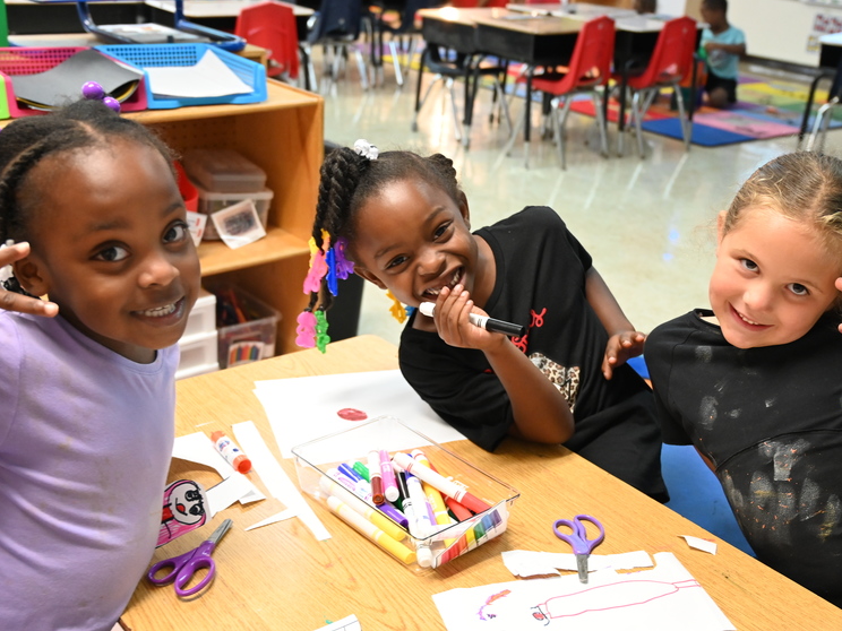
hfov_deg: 45.8
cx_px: 435
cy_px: 383
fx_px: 997
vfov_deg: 35.0
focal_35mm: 41
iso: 3200
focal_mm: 31
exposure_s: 1/80
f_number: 4
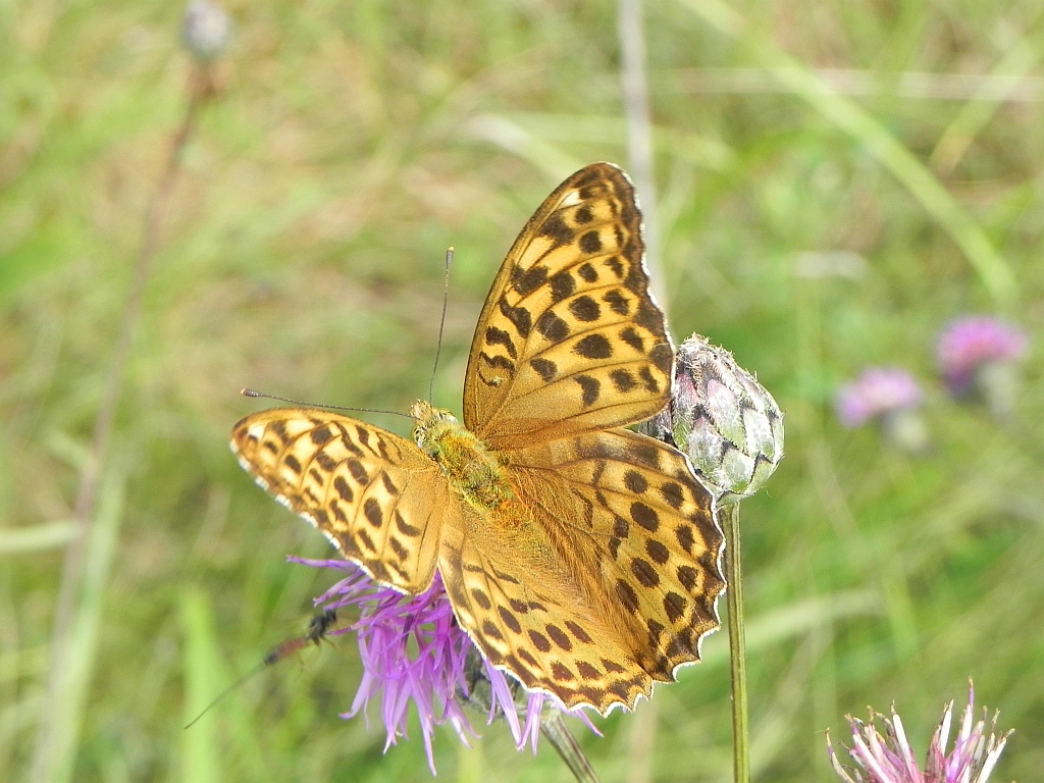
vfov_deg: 14.1
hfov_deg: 18.7
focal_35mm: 105
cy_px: 392
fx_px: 3167
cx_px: 522
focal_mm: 18.8
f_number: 5.6
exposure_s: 1/197
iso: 160
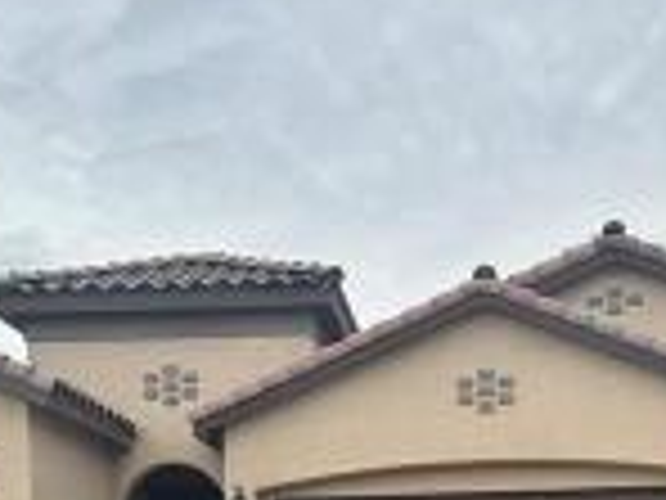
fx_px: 1251
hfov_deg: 29.7
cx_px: 400
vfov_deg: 20.9
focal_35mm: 65
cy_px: 613
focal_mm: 6.76
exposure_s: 1/3413
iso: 80
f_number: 1.78
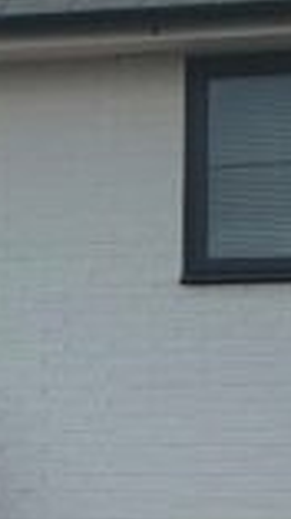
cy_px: 438
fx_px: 1939
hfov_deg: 8.5
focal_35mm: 141
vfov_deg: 15.1
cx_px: 3
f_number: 2.2
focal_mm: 4.15
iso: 25
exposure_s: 1/785
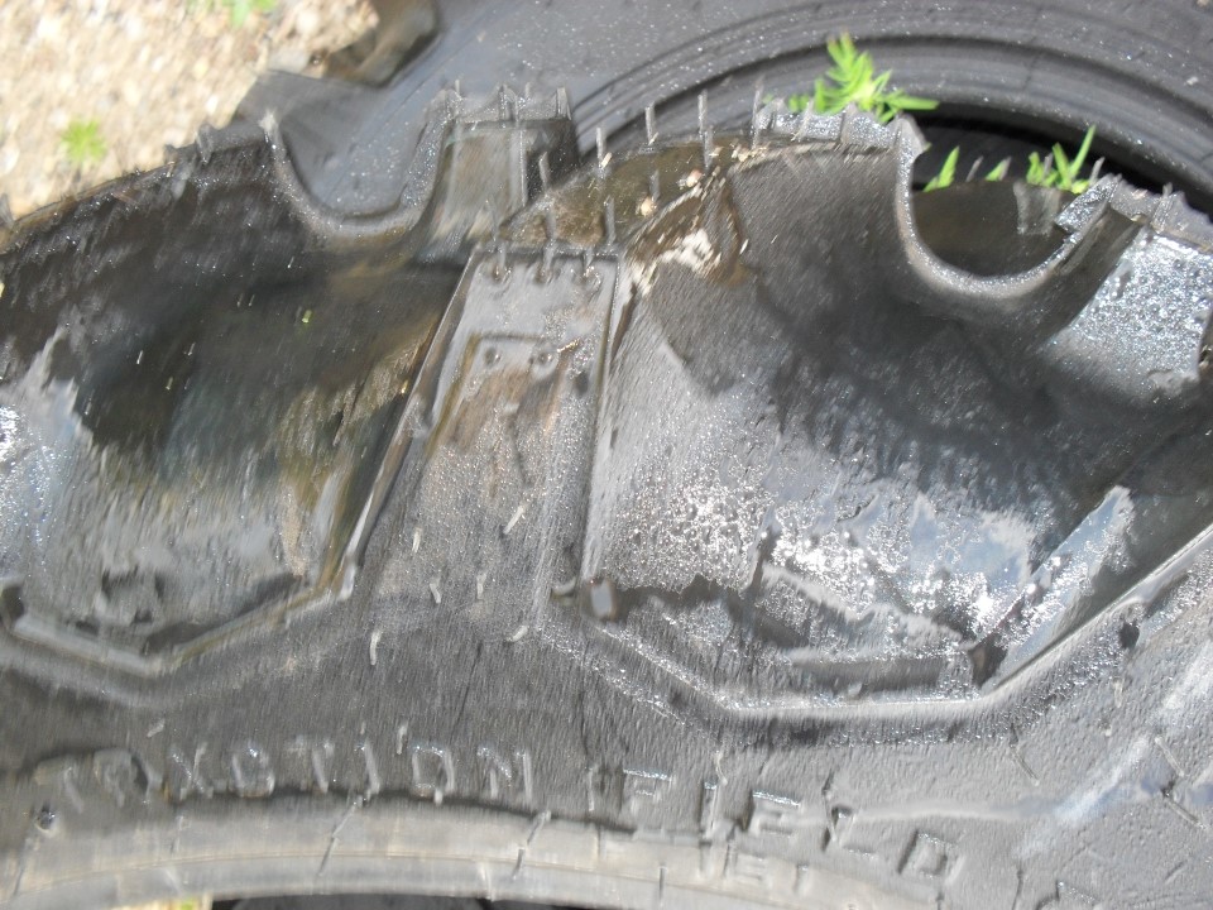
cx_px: 606
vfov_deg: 40.7
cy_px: 455
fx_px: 1226
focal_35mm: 35
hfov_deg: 52.6
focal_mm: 6.3
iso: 160
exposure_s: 1/45
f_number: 3.2
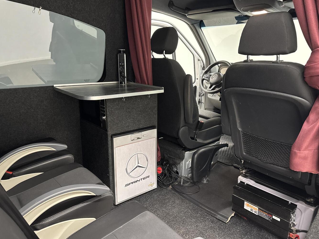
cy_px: 114
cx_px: 168
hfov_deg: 67.2
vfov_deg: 53.0
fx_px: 240
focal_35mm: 26
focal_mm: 6.76
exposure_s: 1/50
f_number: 1.78
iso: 640
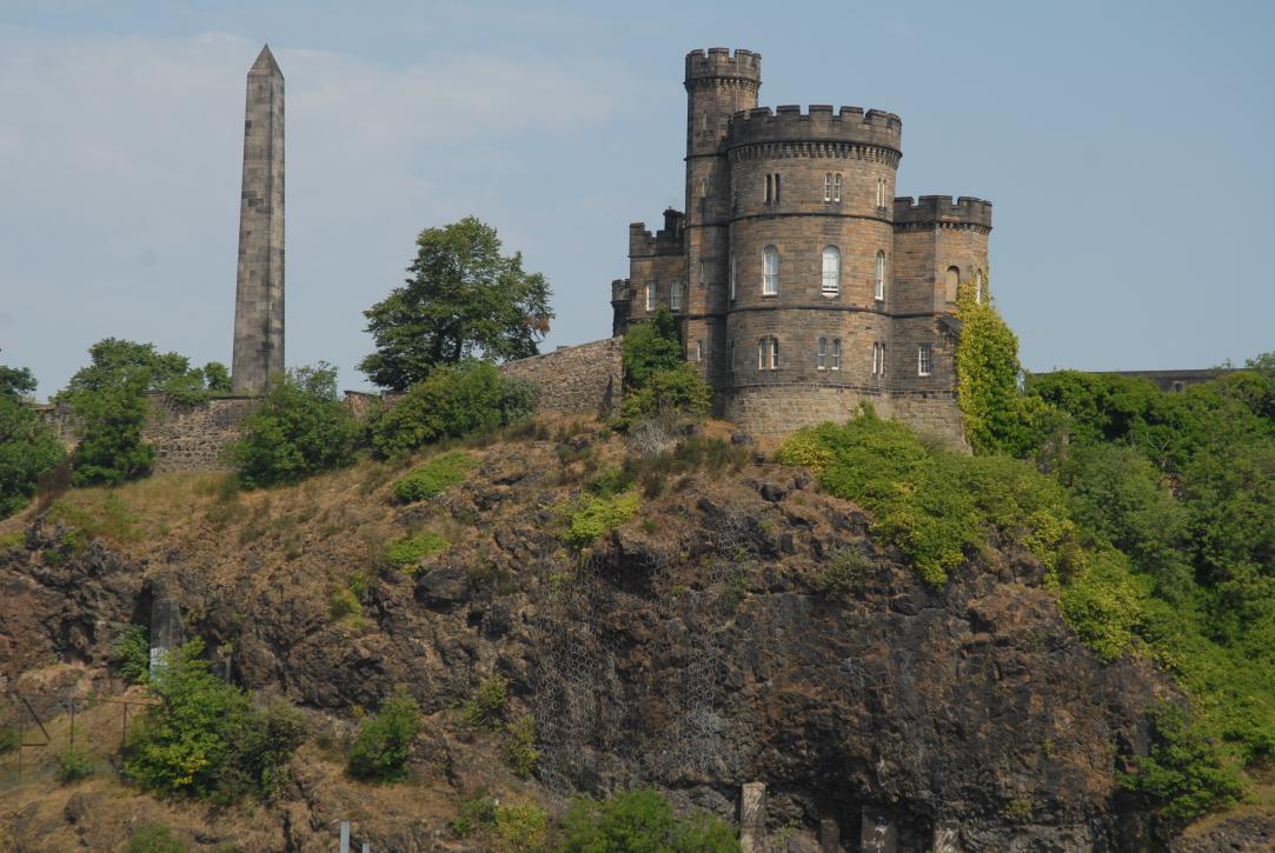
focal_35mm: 98
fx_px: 3457
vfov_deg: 14.1
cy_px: 426
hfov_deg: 20.9
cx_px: 638
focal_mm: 65
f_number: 8
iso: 100
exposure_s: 1/250
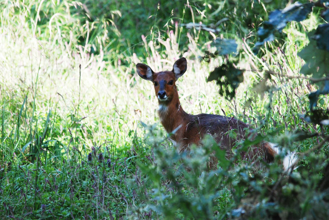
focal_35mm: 750
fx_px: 6862
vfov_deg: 1.8
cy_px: 110
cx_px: 164
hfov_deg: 2.7
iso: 400
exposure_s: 1/125
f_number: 6.3
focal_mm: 500
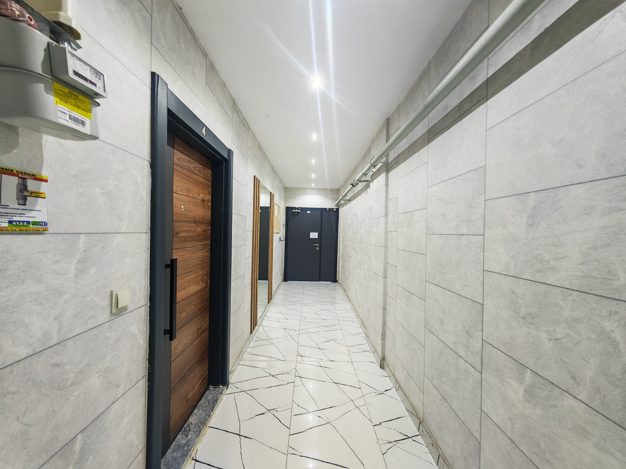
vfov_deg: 94.5
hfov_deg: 110.5
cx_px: 313
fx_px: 217
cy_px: 234
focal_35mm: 12
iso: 500
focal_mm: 1.82
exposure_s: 1/25
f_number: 2
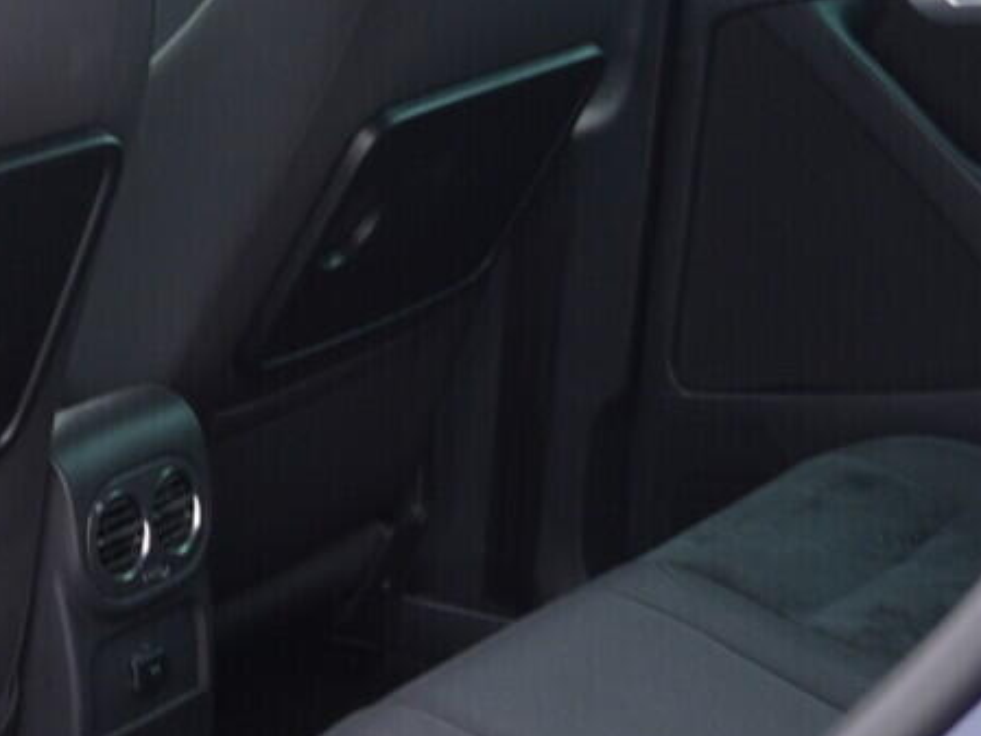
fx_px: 3147
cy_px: 483
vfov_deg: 13.3
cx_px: 218
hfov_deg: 17.6
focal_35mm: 111
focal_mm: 24
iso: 200
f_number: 2.8
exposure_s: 1/40
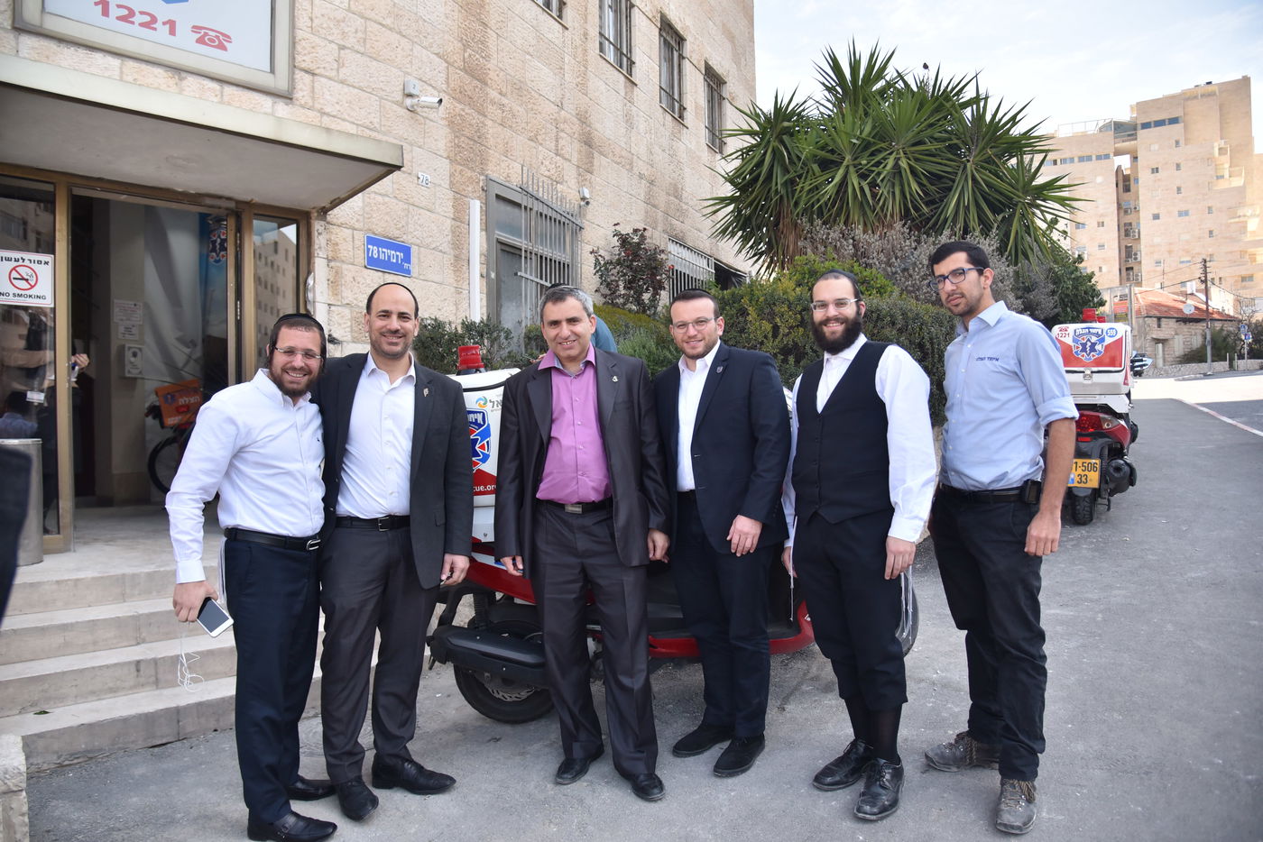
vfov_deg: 53.2
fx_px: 842
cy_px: 421
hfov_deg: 73.7
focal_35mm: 24
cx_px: 632
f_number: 4
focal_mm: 24
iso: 640
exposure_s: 1/1600
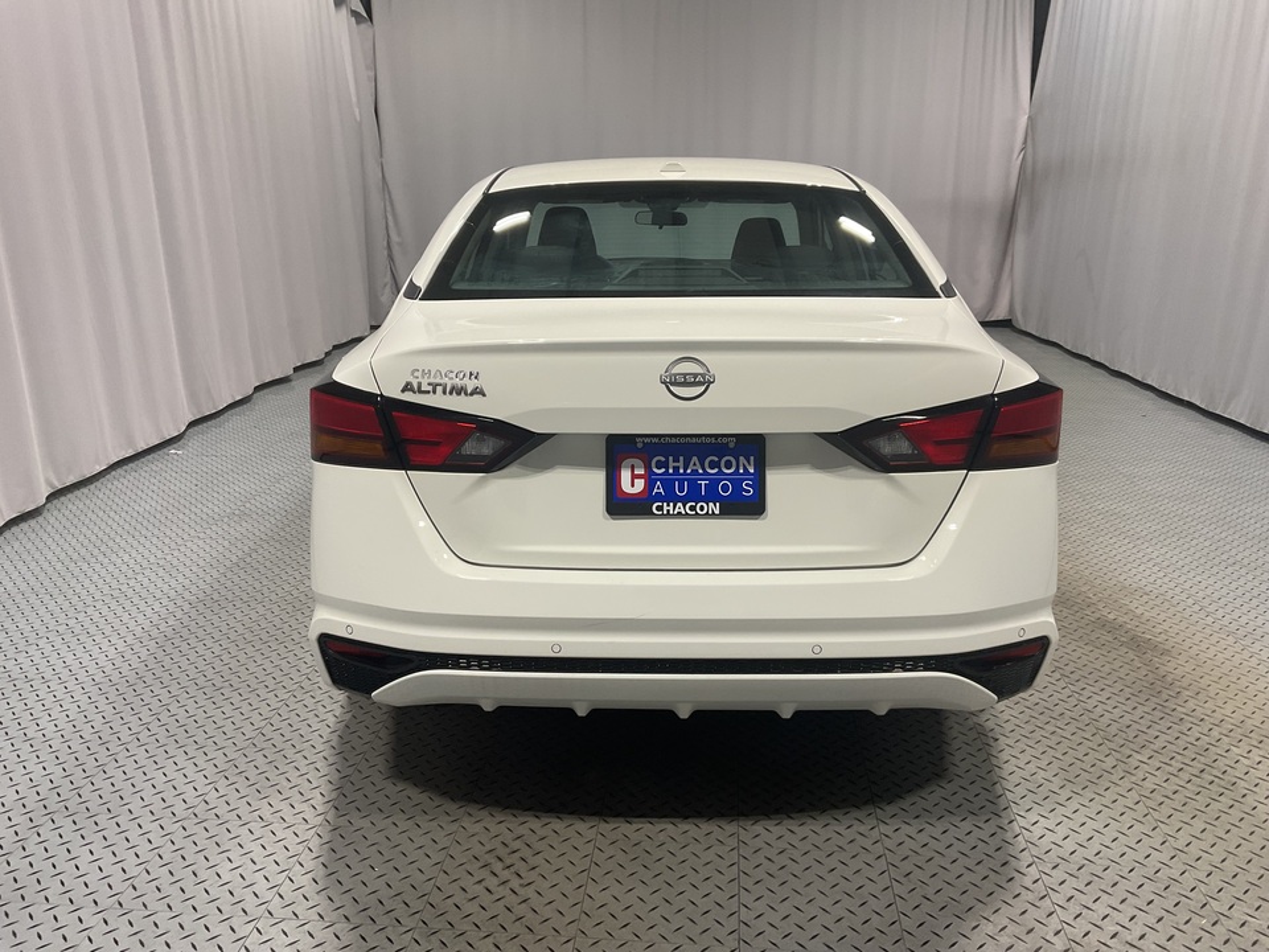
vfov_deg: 48.2
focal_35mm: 29
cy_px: 476
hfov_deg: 61.7
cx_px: 634
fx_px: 1063
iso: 64
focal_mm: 3
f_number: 1.8
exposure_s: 1/120
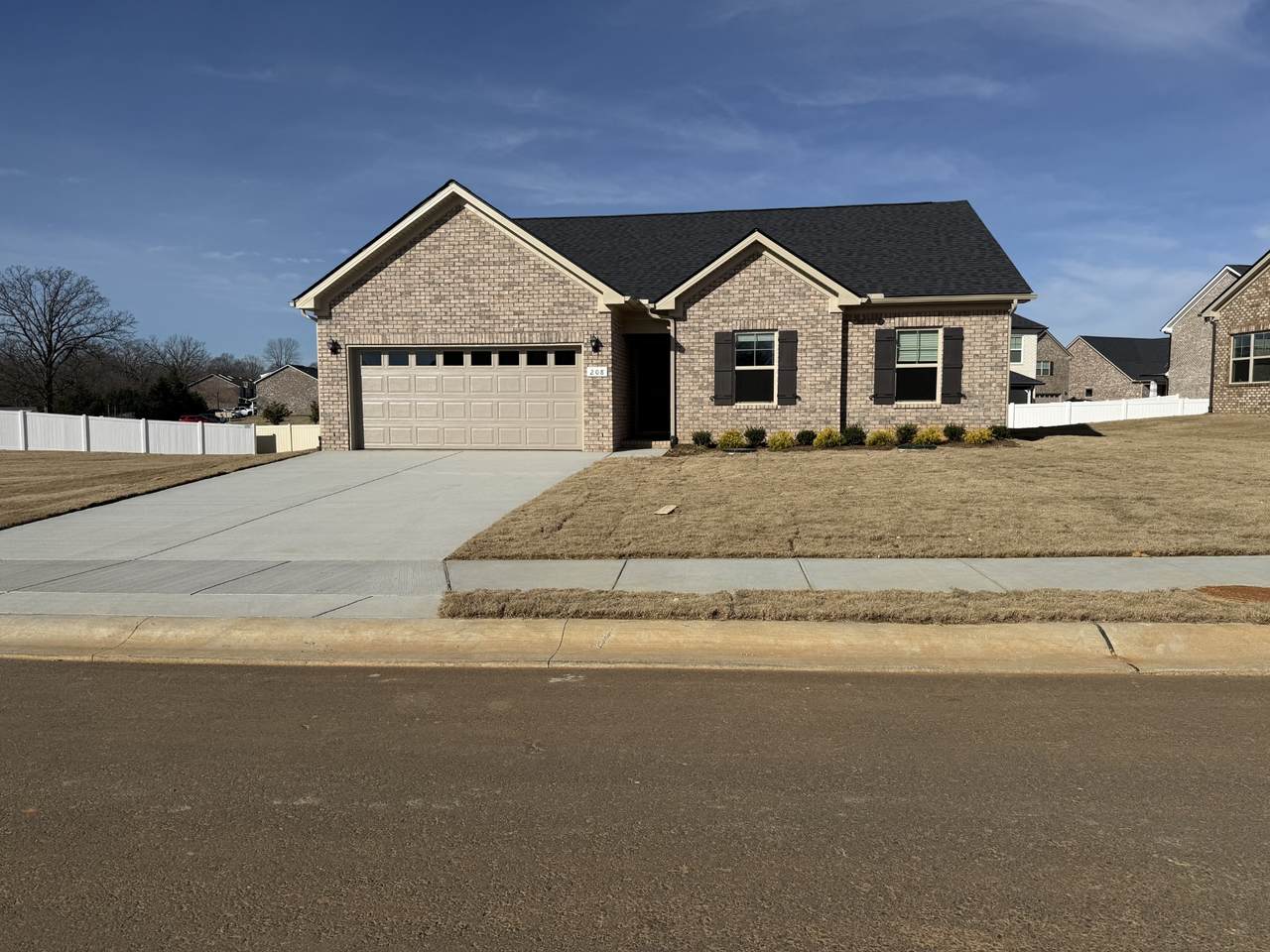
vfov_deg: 56.8
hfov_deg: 71.6
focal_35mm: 24
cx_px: 635
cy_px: 476
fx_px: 881
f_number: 1.78
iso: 80
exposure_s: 1/9091
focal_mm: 6.76
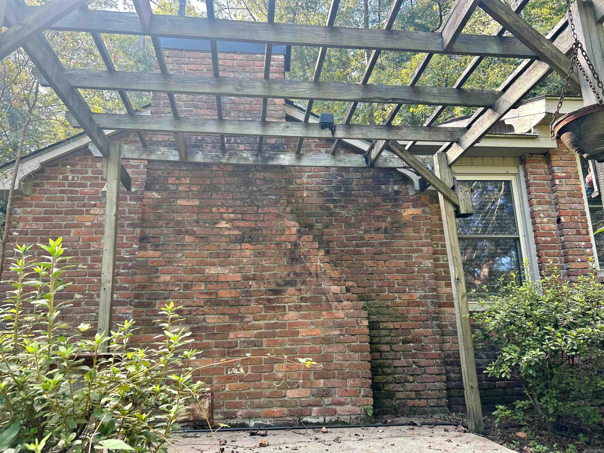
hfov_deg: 67.3
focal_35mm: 26
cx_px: 302
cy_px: 226
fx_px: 454
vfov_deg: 53.1
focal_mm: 5.7
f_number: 1.5
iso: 40
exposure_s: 1/140
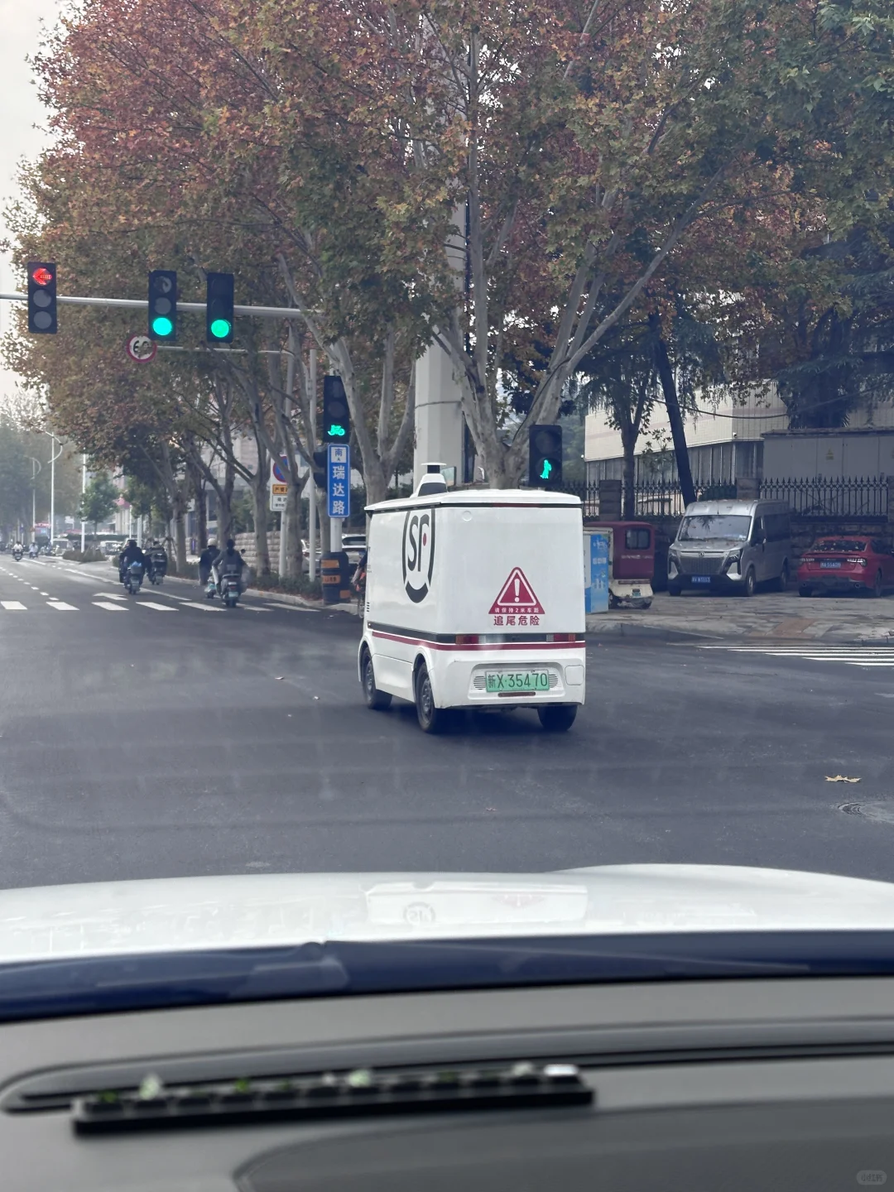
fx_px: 1653
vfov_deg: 39.7
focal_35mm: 48
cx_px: 447
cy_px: 596
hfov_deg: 30.3
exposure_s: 1/587
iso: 64
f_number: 1.78
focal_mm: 6.86
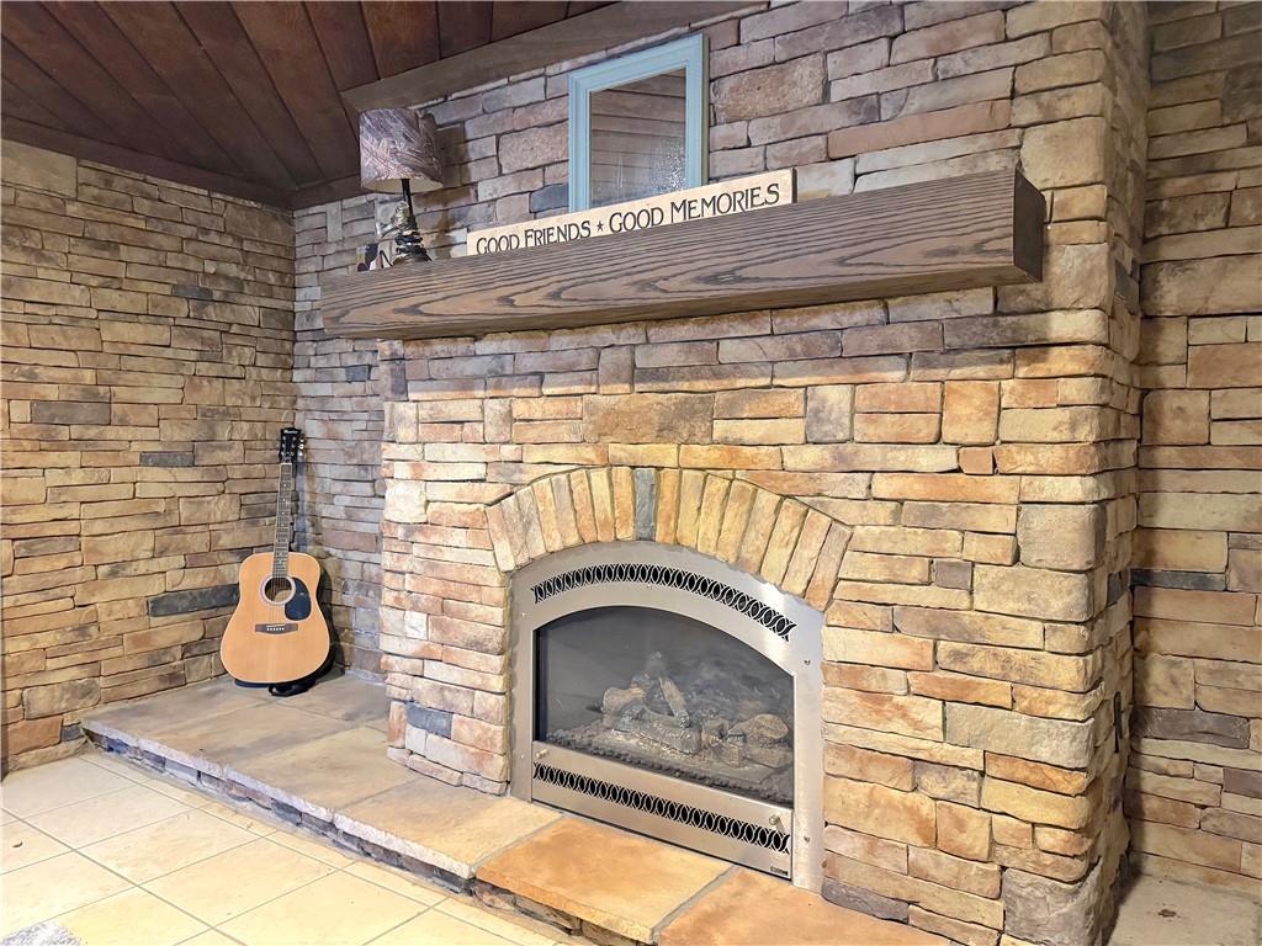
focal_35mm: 24
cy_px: 473
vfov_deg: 56.8
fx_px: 875
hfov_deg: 71.6
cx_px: 631
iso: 1000
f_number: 1.78
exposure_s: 1/40
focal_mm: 6.76
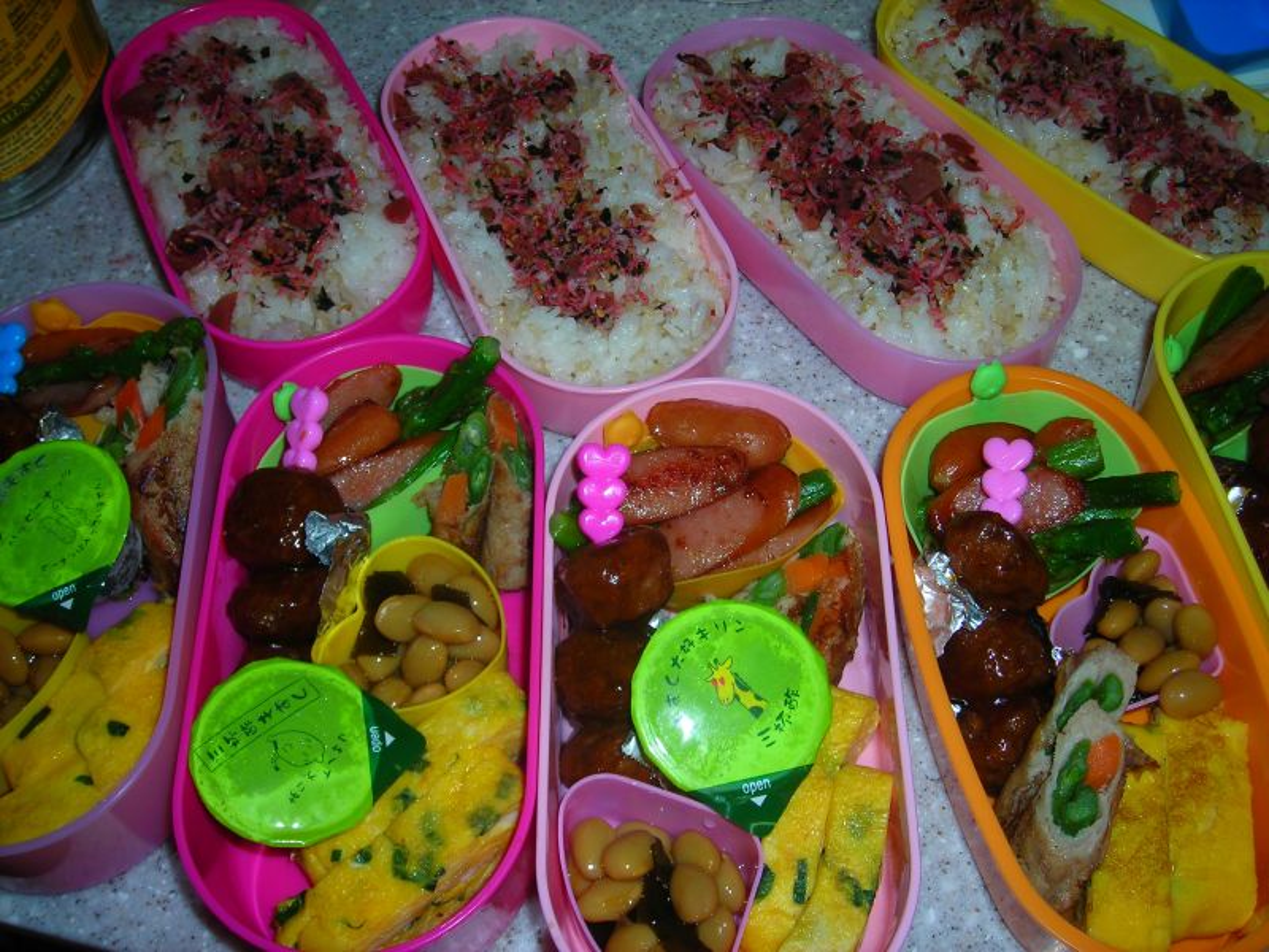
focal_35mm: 41
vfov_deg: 35.1
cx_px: 634
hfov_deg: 45.8
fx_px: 1503
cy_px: 476
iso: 50
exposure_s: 1/60.1
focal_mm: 6.8
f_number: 3.3
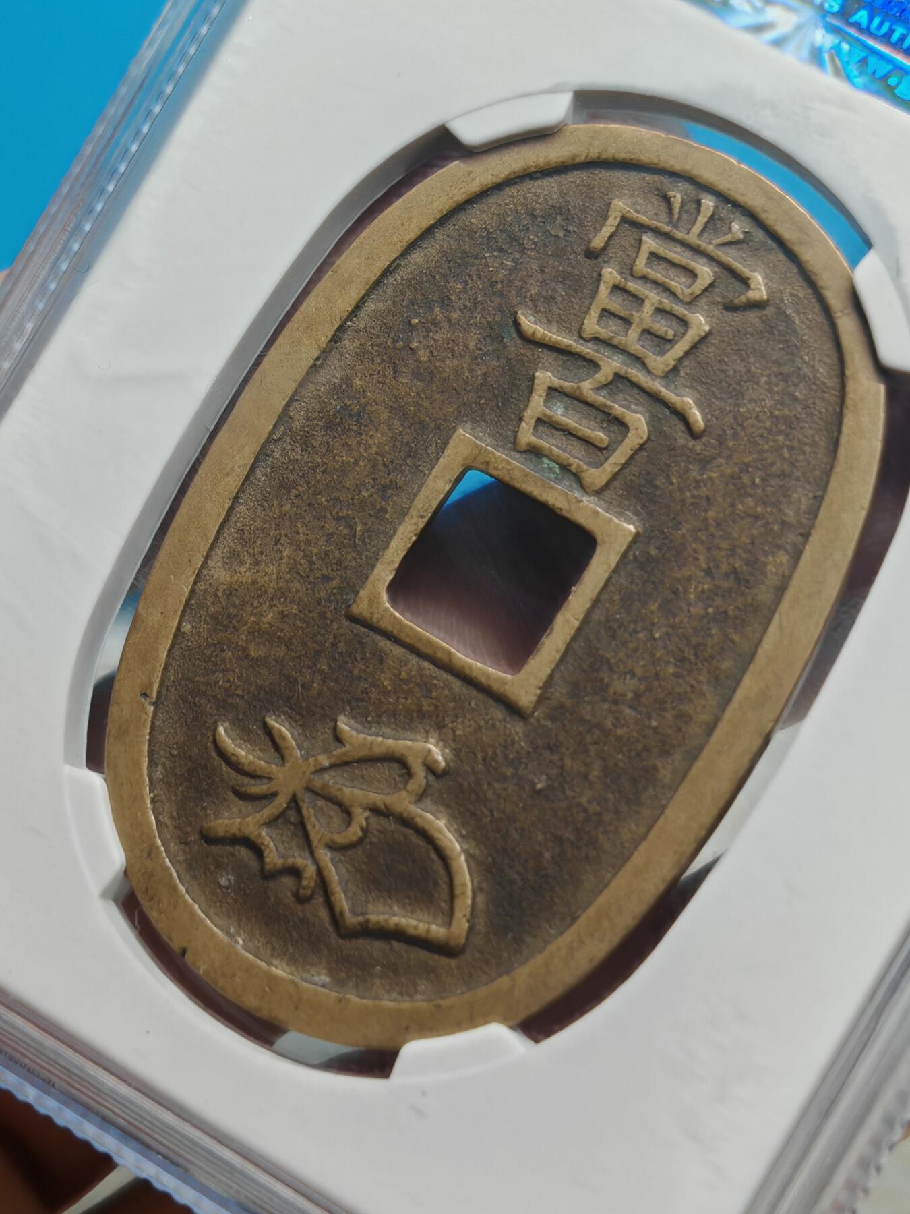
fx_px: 3330
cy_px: 607
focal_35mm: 95
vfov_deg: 20.7
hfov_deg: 15.6
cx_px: 455
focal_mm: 7.62
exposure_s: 1/100
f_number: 1.6
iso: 64
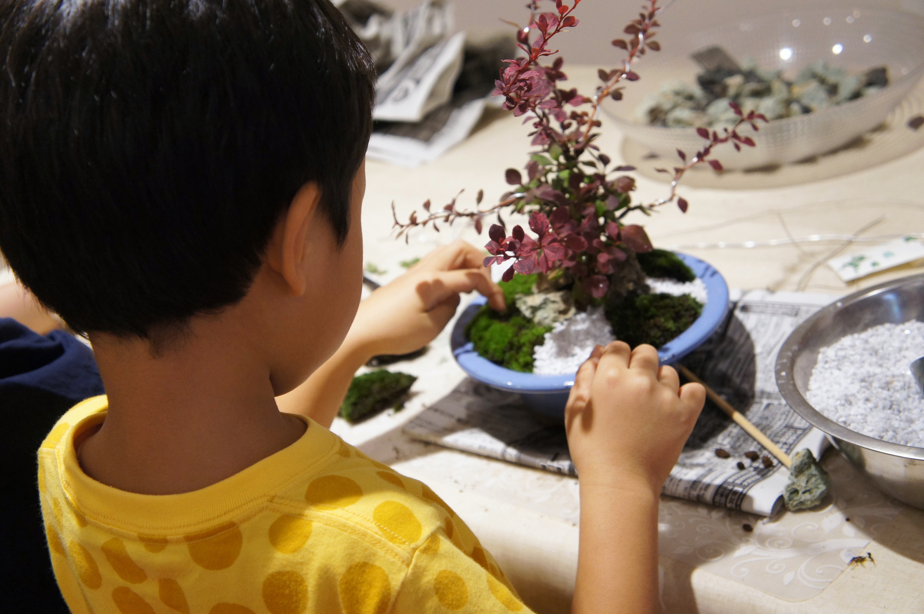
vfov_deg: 25.0
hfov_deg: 36.9
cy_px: 307
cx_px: 462
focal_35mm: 54
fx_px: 1384
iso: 1000
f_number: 4.5
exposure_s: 1/160
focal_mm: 36
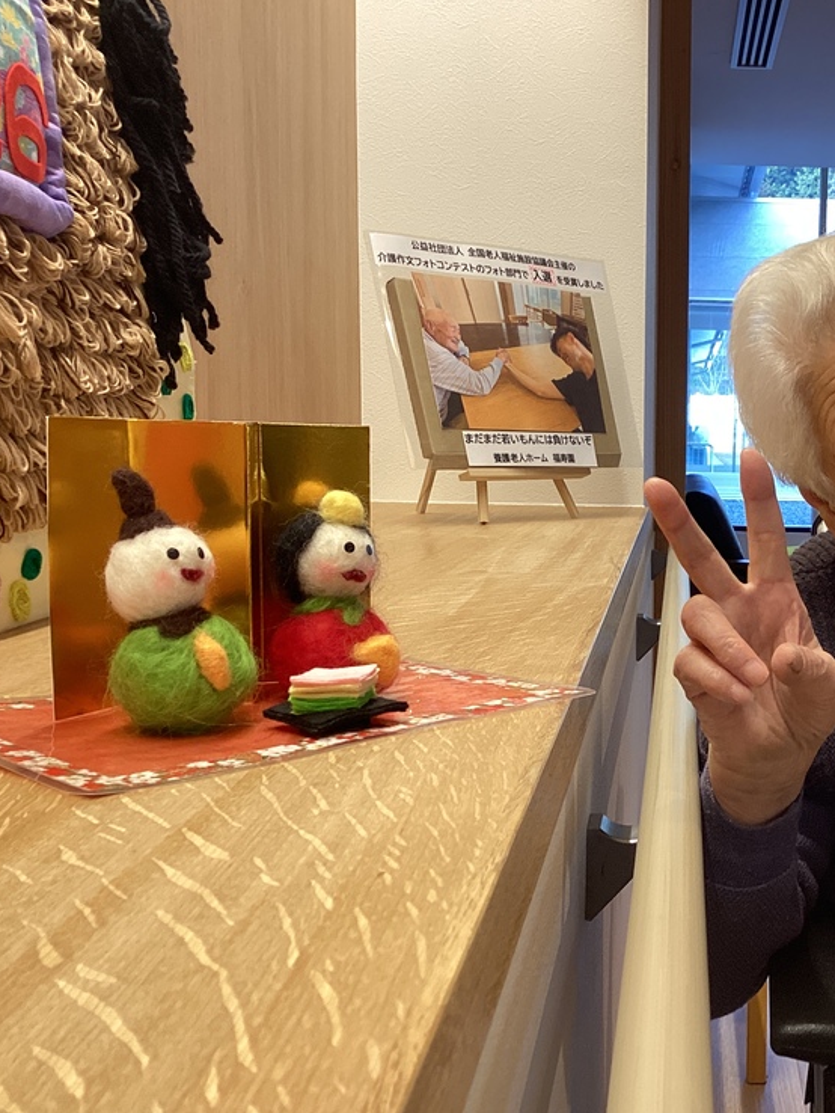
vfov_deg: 44.8
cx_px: 746
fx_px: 1350
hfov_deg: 32.7
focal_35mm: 42
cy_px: 560
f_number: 2.4
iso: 100
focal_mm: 3.3
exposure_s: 1/60
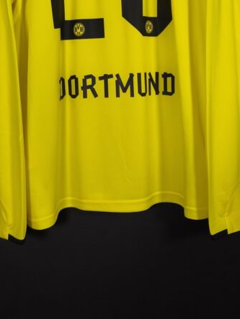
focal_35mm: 45
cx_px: 117
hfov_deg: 32.2
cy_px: 41
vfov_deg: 39.5
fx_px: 416
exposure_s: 1/125
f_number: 1.6
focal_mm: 6.57
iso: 640
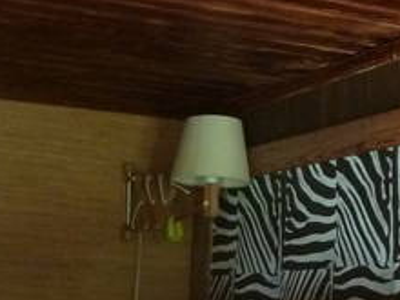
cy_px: 258
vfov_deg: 14.1
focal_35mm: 104
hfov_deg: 18.9
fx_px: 1202
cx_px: 175
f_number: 3.4
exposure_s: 1/13
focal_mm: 4.7
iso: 400
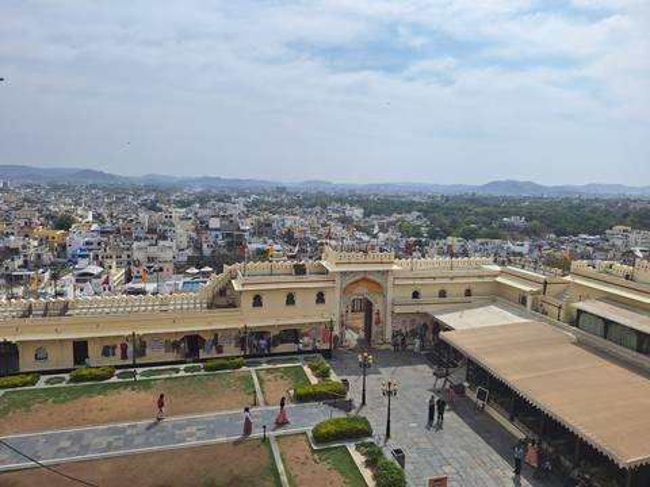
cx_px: 325
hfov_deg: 73.9
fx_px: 432
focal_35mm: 23
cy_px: 244
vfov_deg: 58.9
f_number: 1.8
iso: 40
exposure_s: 1/5682
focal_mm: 5.54
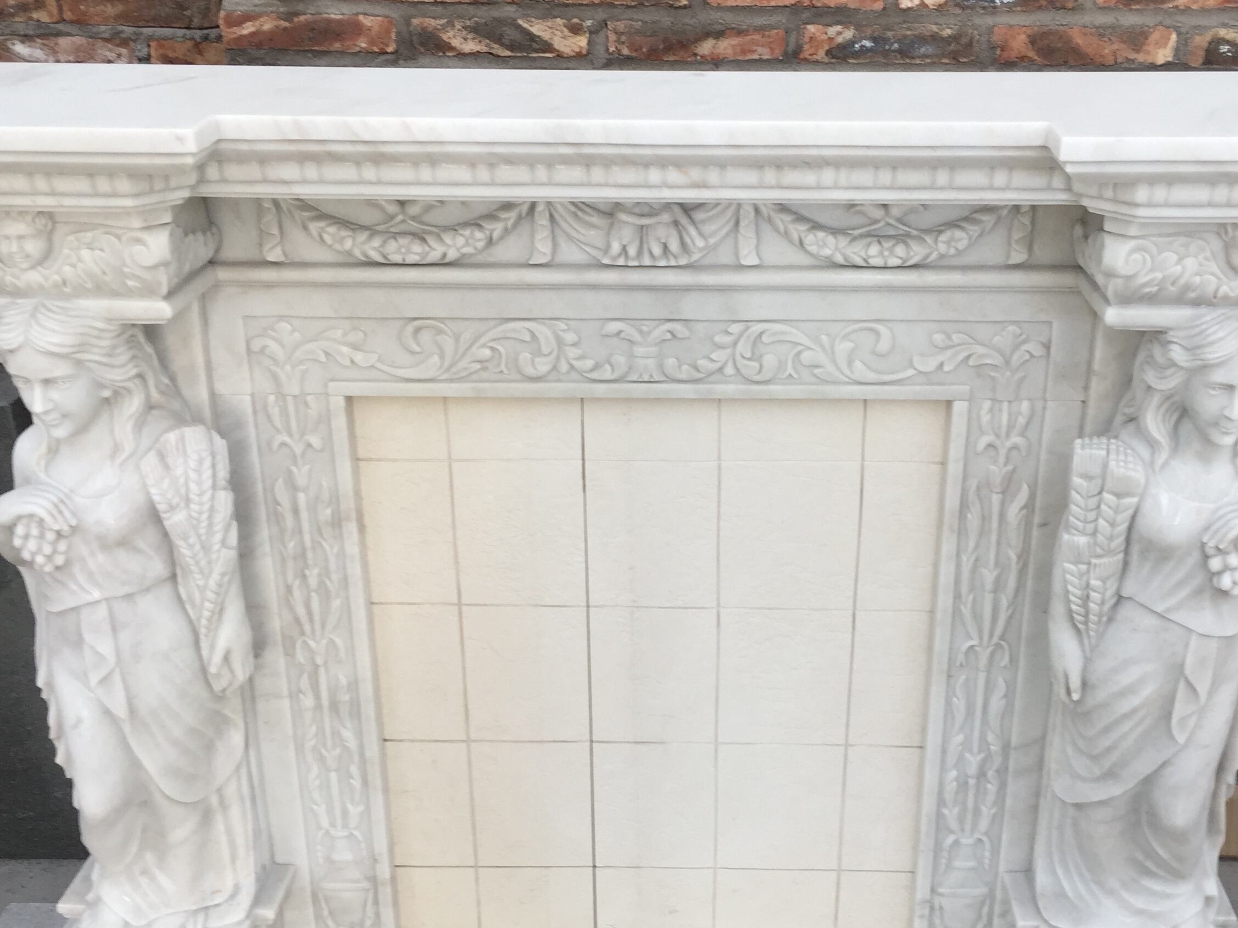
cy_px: 488
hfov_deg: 44.7
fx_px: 1502
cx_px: 712
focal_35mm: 42
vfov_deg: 34.3
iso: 32
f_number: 2.2
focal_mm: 4.15
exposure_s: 1/50
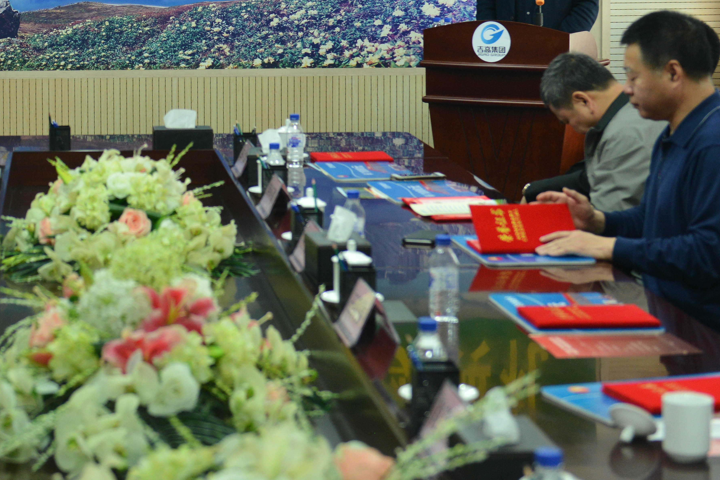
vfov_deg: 12.6
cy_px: -10
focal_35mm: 107
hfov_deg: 18.9
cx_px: 153
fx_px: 2140
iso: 1000
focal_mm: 52
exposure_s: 1/100
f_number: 3.2
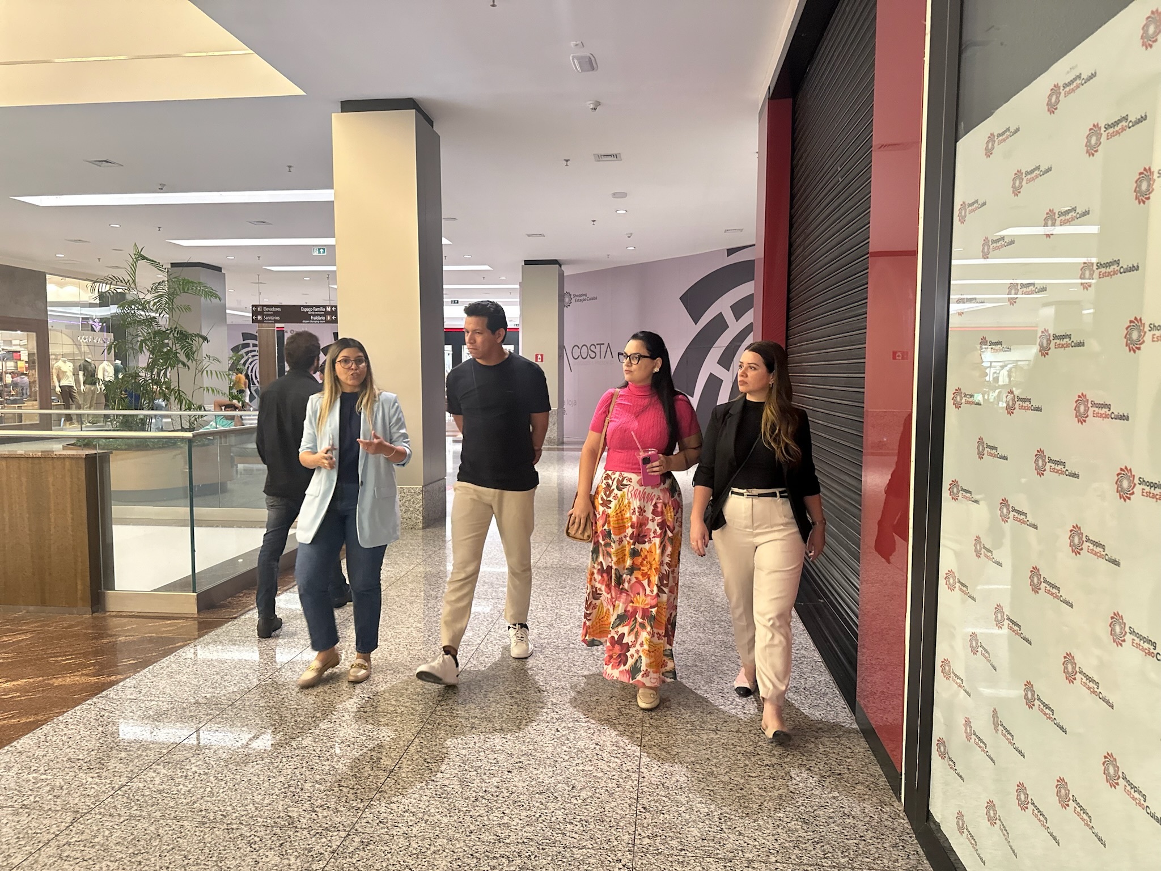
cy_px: 436
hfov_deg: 71.6
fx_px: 805
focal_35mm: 24
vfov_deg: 56.8
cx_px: 580
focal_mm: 6.86
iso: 500
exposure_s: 1/60
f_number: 1.78
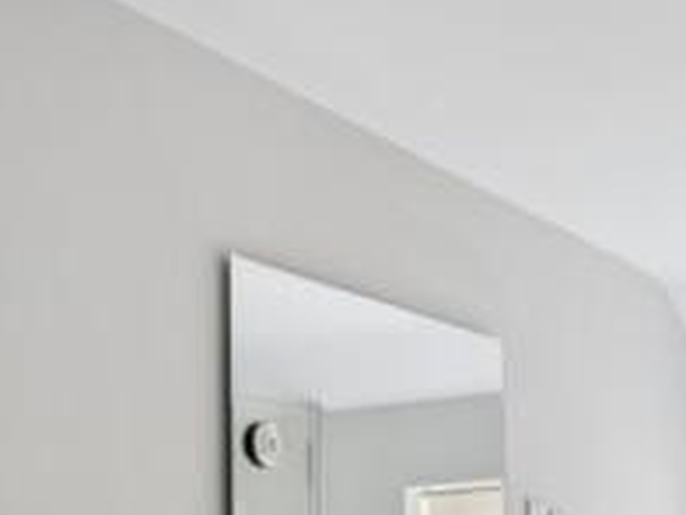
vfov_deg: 22.2
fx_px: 1209
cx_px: 499
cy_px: 622
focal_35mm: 61
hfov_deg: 31.2
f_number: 5.6
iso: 250
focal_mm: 19
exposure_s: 1/6
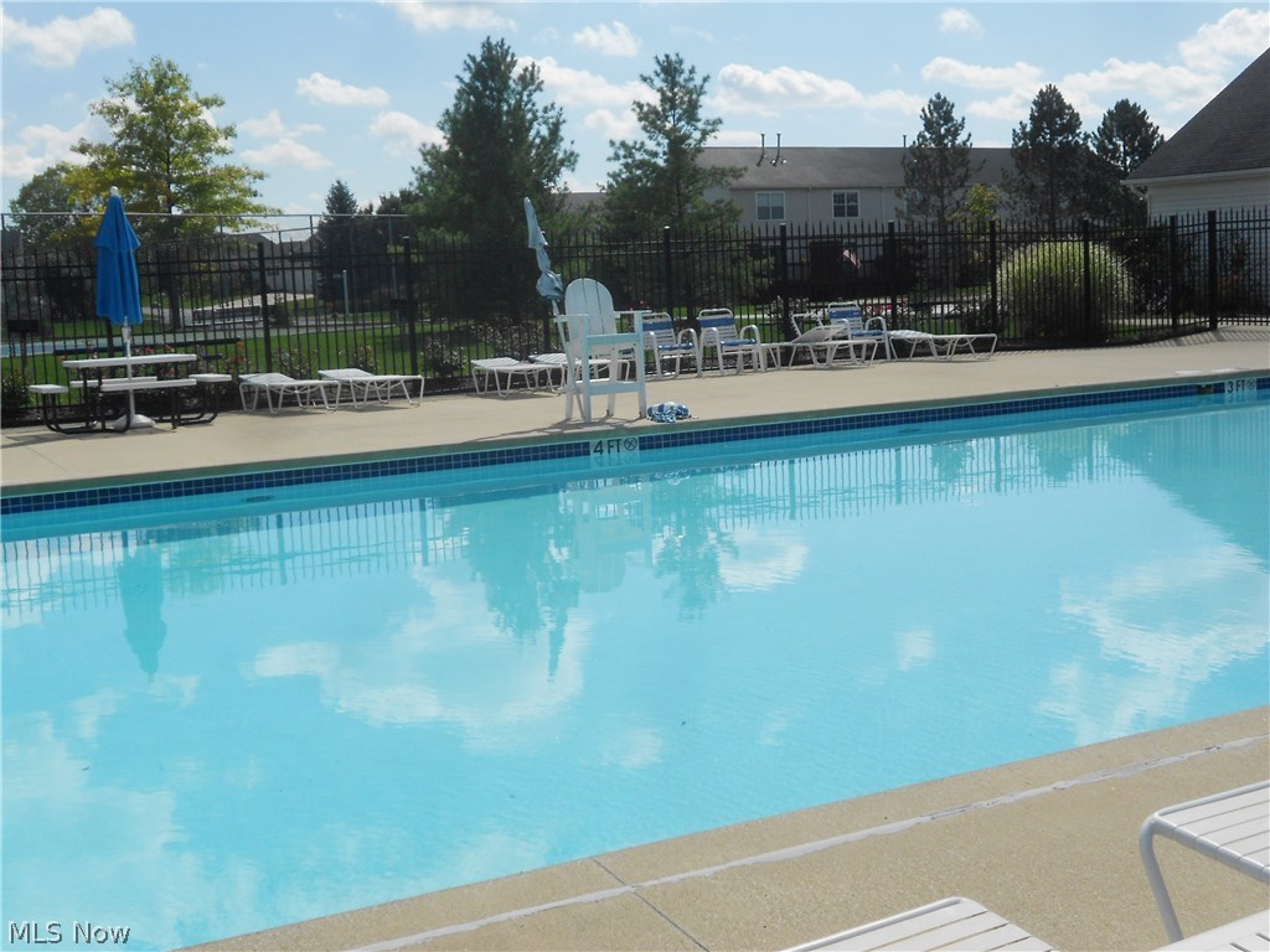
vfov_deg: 33.6
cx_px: 635
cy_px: 476
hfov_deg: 43.9
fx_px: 1578
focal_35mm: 43
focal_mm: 7.7
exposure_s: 1/1500
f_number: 4.2
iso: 80
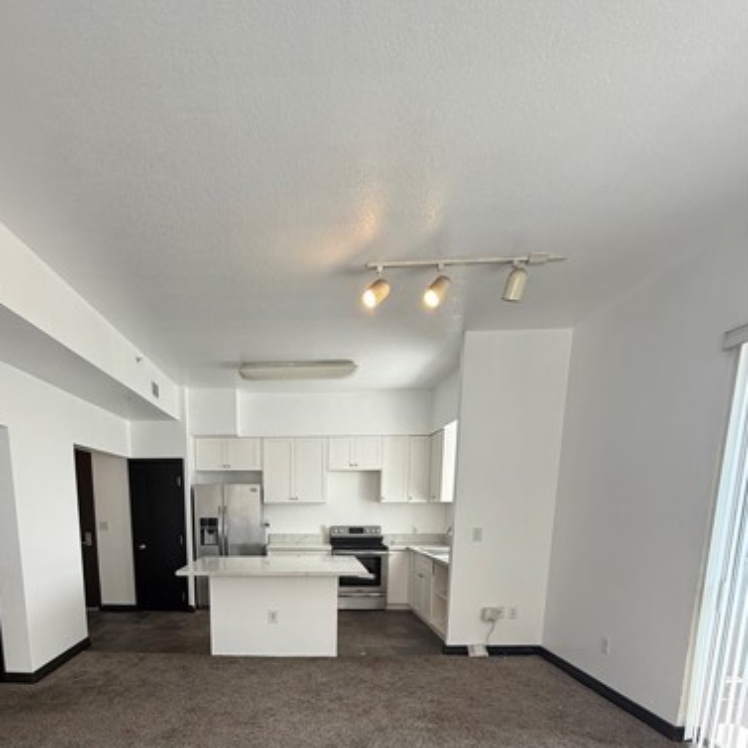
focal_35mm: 21
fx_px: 513
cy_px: 601
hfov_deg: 70.9
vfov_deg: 65.5
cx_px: 278
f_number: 2.2
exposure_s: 1/99
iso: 100
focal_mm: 2.22
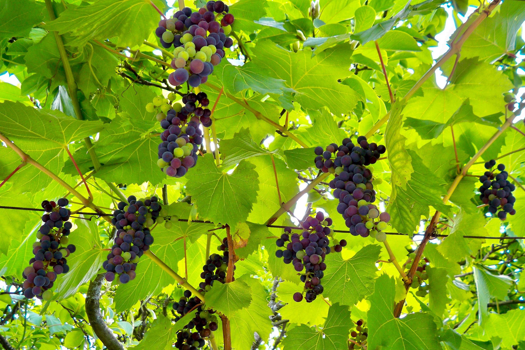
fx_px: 540
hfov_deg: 51.9
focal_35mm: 37
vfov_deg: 35.9
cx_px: 259
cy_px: 199
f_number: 3.1
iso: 80
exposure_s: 1/60
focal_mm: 6.3
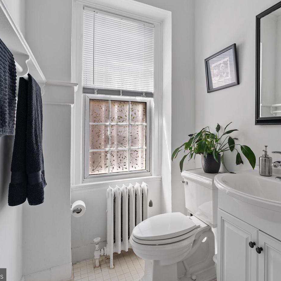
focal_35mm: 21
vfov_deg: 72.1
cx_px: 176
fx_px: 193
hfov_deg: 70.9
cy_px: 139
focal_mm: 16
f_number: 8
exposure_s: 1/1.67
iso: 200
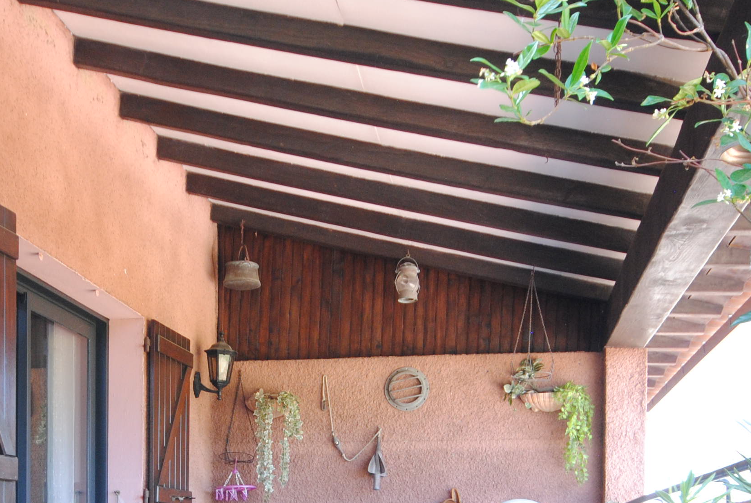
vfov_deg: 25.4
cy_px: 567
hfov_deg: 40.0
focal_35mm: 49
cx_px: 281
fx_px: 1024
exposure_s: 1/40
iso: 400
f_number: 5.6
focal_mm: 14
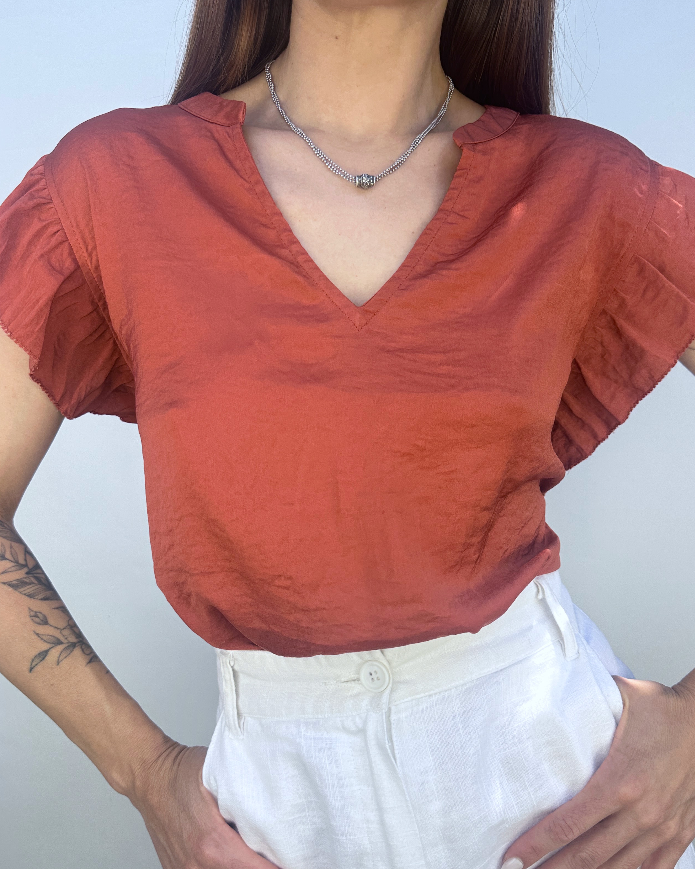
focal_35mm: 30
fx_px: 771
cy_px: 474
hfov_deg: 48.5
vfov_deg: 58.7
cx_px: 361
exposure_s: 1/419
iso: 80
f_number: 1.78
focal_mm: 6.86
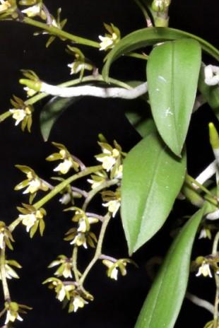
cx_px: 36
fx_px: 1804
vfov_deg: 10.3
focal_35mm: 198
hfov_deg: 6.9
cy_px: 62
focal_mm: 60
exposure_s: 1/60
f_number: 25
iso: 1600
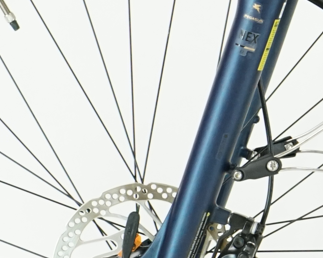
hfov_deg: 4.8
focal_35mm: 392
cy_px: 20
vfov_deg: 3.9
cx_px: 773
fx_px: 3748
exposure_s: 1/200
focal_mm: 67
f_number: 5.6
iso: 2000
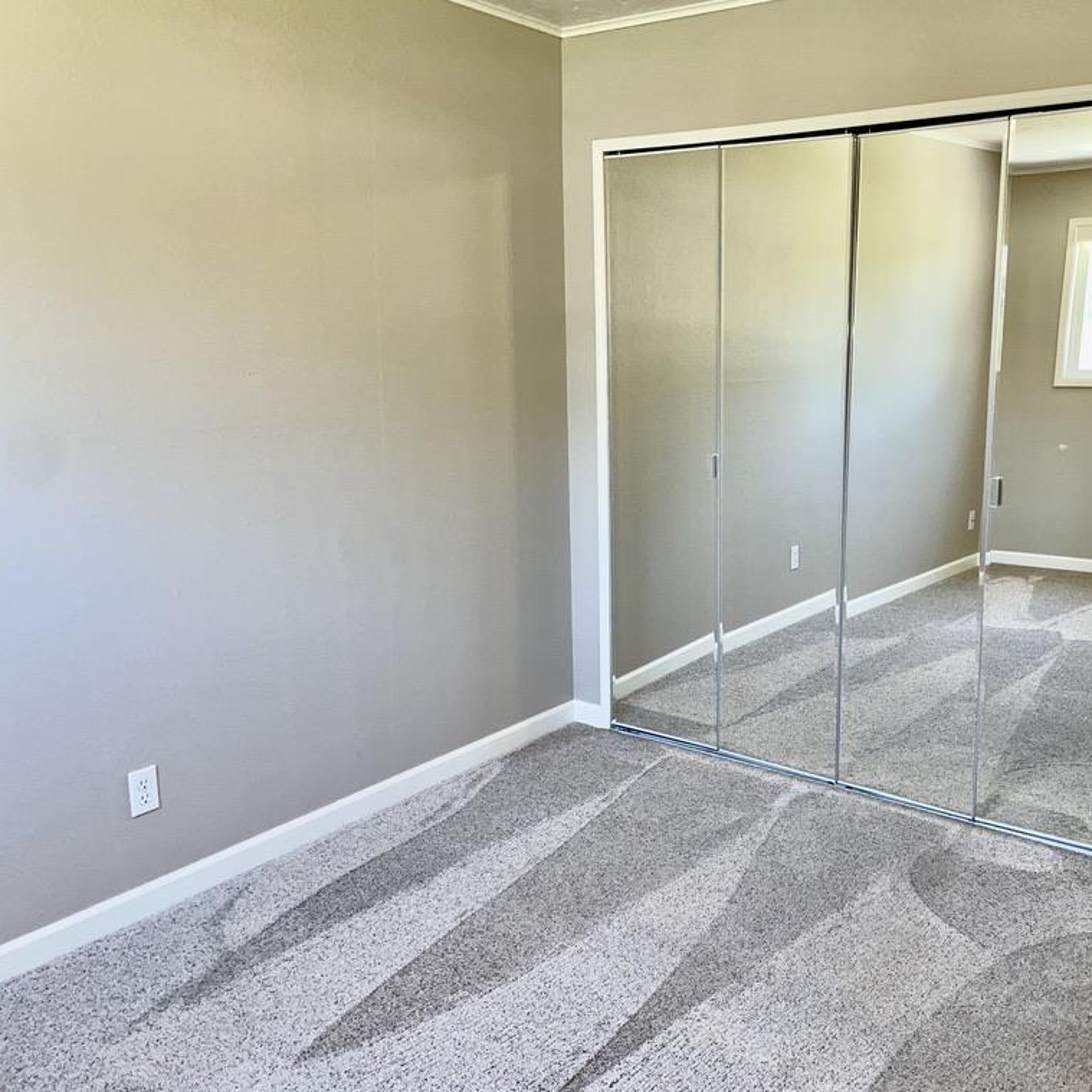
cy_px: 541
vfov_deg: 52.5
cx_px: 699
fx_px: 1106
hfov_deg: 51.8
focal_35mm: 31
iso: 100
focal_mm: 4.2
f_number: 1.6
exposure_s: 1/120
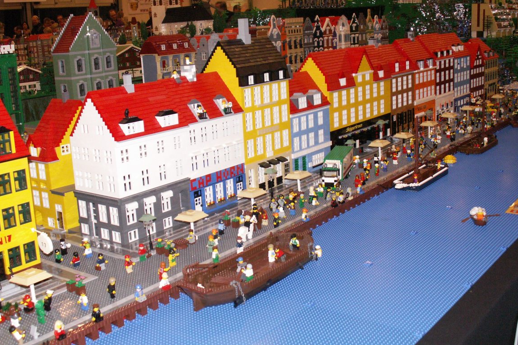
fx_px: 619
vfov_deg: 31.1
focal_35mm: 43
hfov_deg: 45.4
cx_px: 257
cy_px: 151
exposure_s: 1/60
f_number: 2.8
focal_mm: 5.86
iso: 160
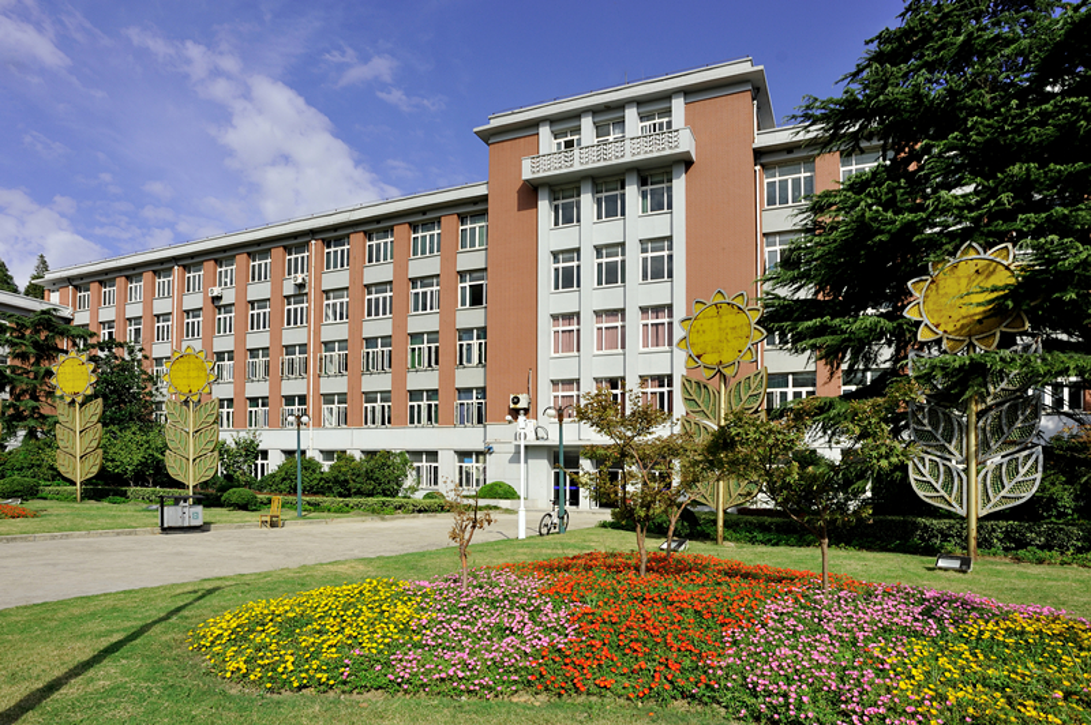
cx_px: 546
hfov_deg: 84.0
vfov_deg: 61.8
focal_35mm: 20
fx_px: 606
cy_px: 362
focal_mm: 20
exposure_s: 1/640
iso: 200
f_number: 8
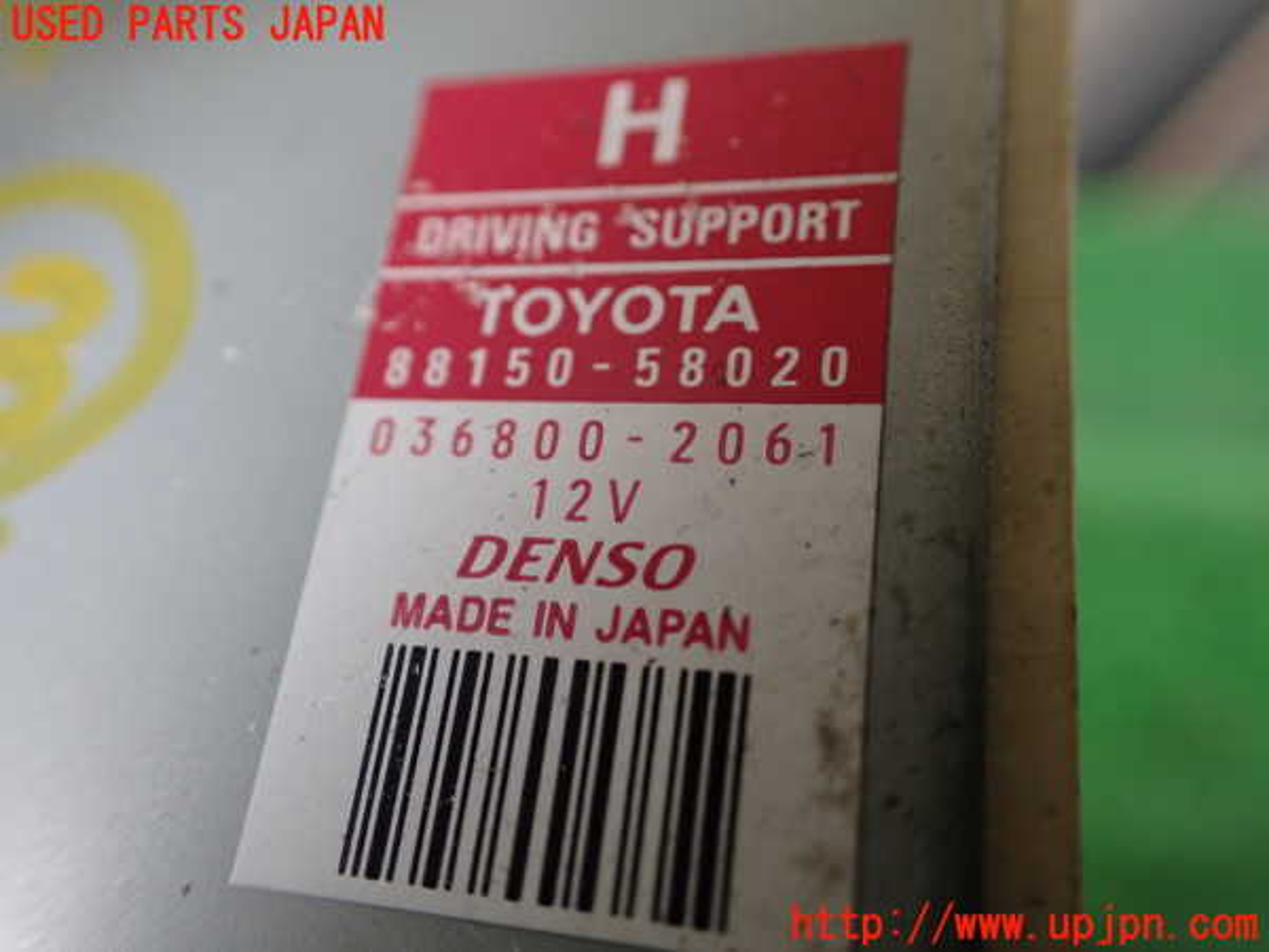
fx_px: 1100
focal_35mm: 30
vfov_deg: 46.8
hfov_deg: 60.0
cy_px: 476
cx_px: 634
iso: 320
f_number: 2.3
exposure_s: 1/125
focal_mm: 5.4
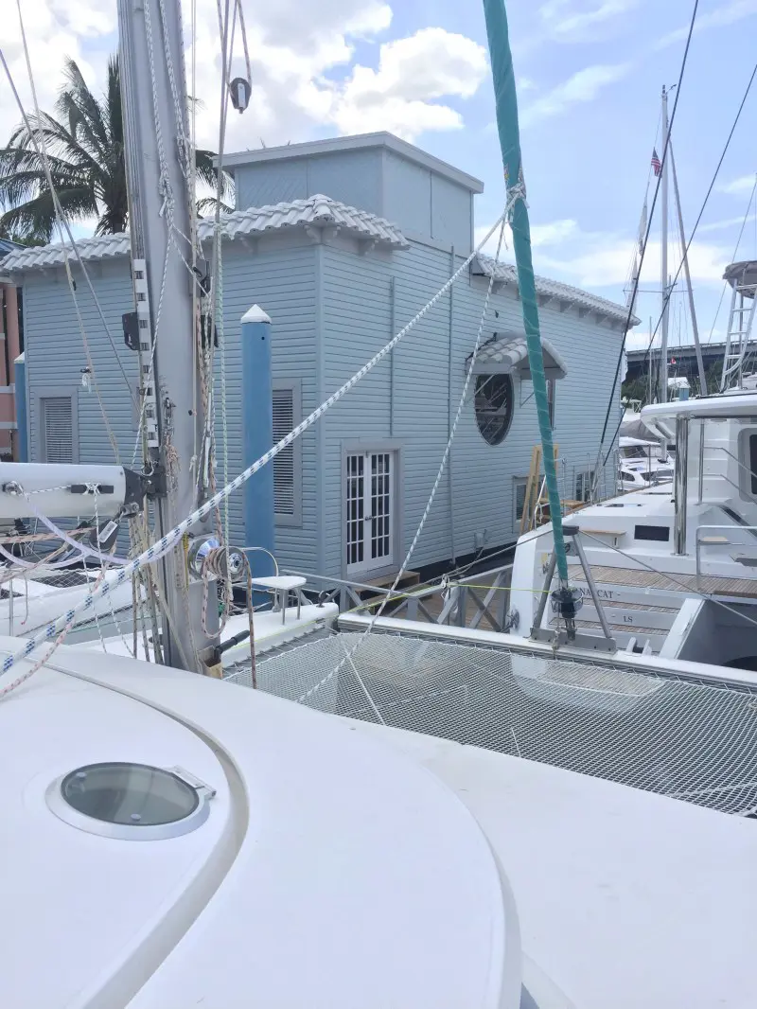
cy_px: 504
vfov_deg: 61.6
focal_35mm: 29
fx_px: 845
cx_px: 378
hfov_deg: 48.2
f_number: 2.2
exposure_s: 1/1163
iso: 32
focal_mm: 4.15
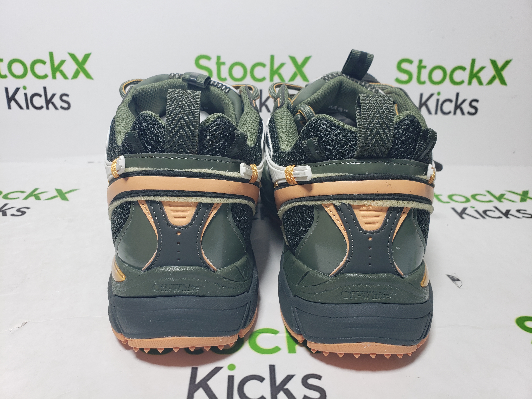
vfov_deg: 53.1
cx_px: 266
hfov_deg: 67.3
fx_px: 400
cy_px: 200
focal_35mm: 26
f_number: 2.4
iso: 50
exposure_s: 1/134
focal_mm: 4.3
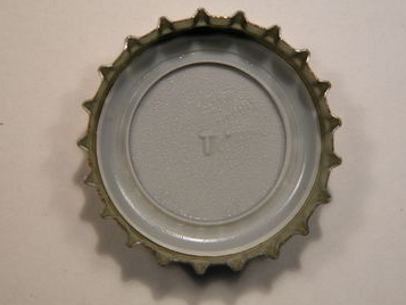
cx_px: 204
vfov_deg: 12.4
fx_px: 1408
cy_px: 141
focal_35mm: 120
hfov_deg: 16.4
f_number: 3.7
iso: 100
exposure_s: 1/114
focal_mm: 27.3
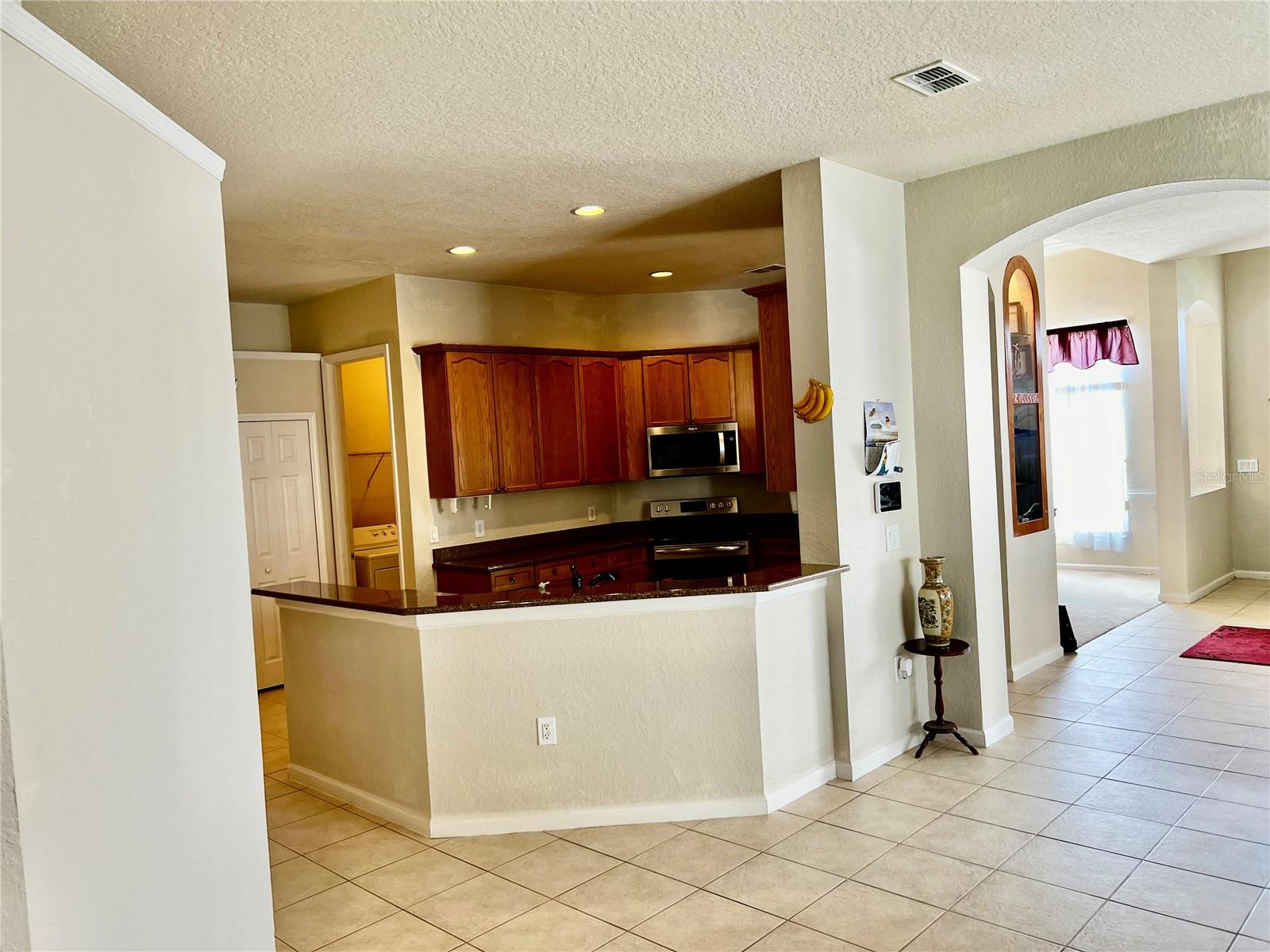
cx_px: 635
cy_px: 476
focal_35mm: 26
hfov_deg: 67.3
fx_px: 954
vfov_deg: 53.1
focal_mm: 5.7
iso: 80
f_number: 1.5
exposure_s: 1/60
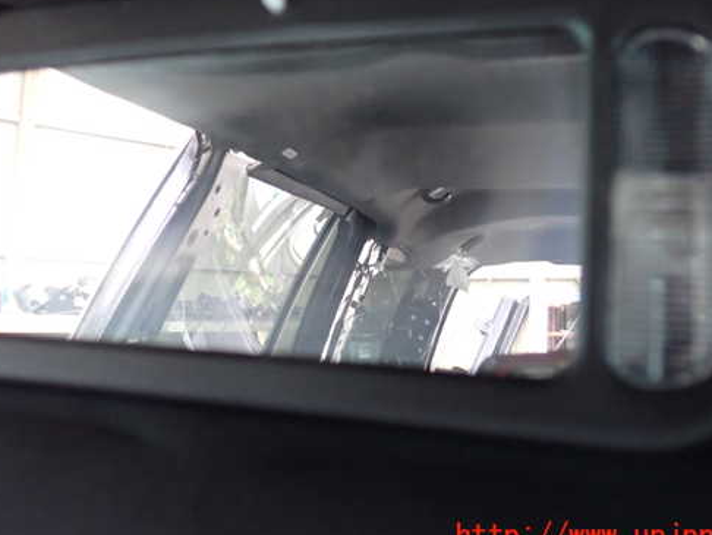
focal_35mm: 37
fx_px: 761
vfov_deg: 38.6
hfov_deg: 50.1
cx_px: 347
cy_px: 226
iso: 800
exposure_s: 1/30
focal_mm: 5.4
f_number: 2.3
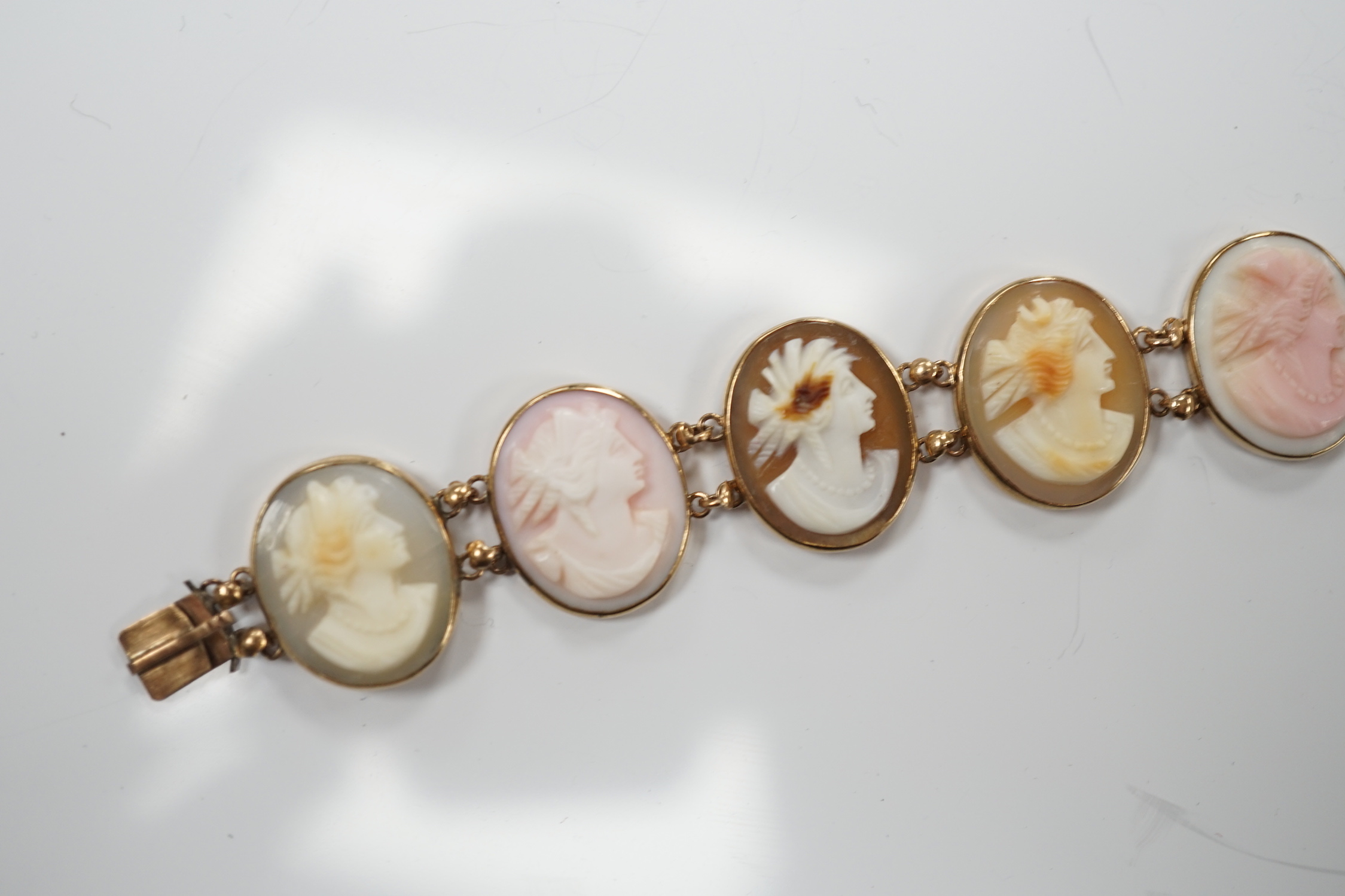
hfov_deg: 43.6
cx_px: 672
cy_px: 448
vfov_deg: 29.9
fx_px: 1681
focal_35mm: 45
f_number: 3.5
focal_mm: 30
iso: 250
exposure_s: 1/60
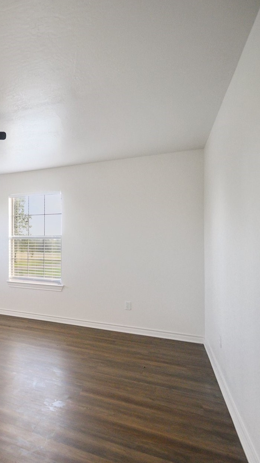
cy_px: 241
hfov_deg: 38.3
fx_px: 294
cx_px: -35
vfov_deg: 76.3
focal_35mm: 24
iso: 640
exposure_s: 1/250
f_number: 4
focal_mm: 14
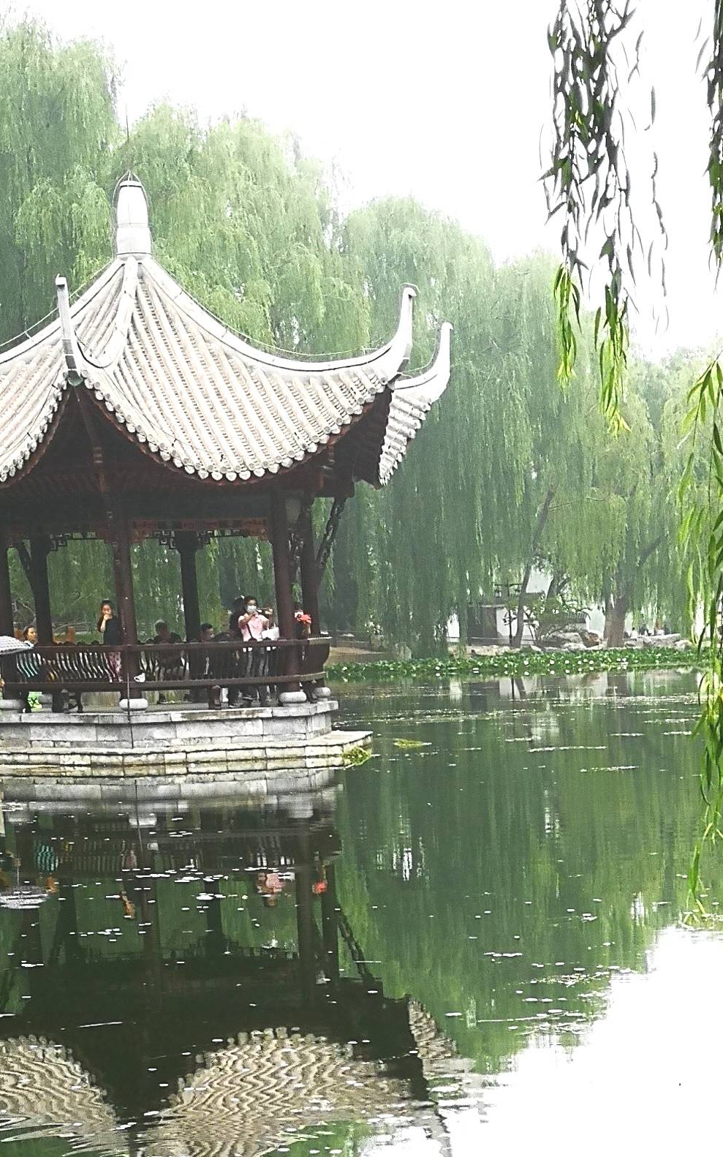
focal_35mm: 88
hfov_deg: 14.7
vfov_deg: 22.0
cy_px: 1328
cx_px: 643
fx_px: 2774
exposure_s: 1/100
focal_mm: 5.58
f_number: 1.8
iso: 80
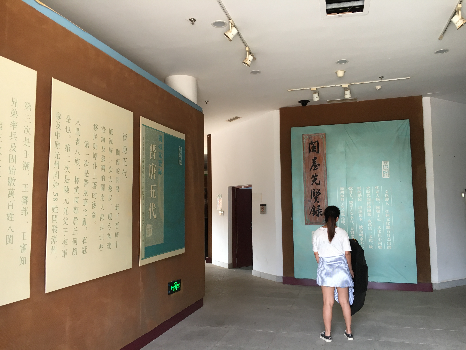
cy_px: 175
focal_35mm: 29
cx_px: 233
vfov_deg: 48.2
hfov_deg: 61.7
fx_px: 390
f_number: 2.2
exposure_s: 1/33
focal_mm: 4.15
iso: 80
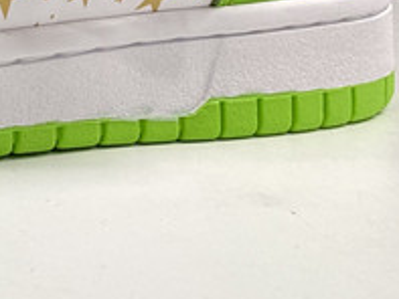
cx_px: -431
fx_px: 1522
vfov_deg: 10.8
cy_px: -158
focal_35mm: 132
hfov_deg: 12.8
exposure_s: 1/100
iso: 64
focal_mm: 4.25
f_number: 1.8
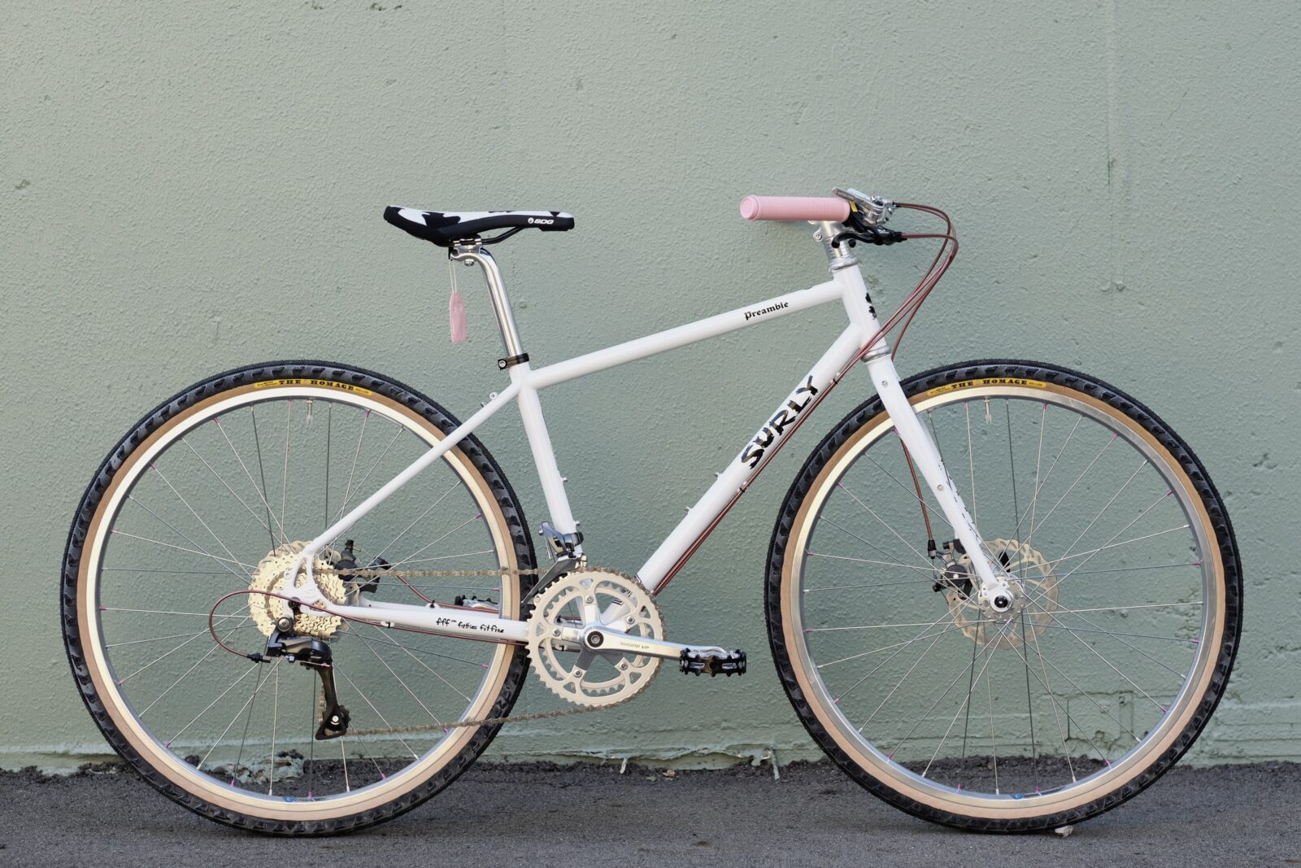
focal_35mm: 84
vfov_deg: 16.3
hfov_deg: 24.2
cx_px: 650
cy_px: 434
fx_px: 3036
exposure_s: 1/1000
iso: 1000
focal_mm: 56
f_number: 2.2
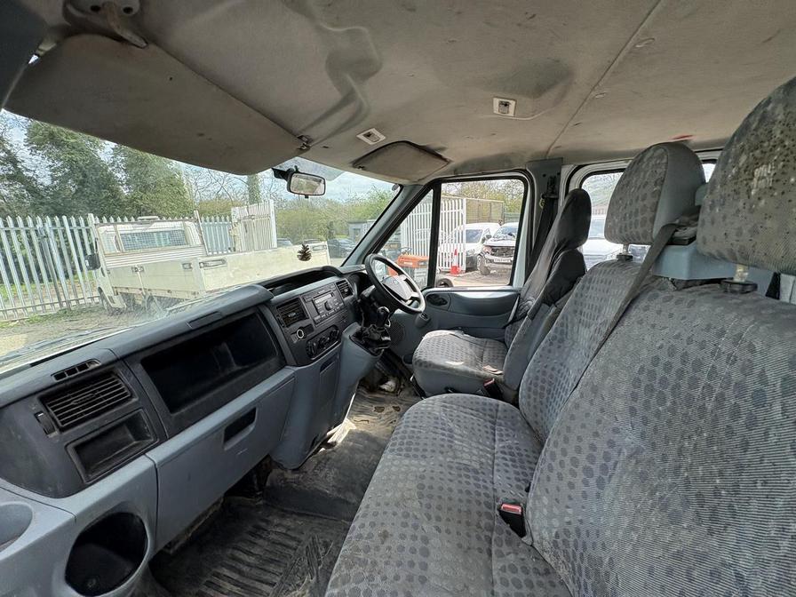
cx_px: 398
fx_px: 322
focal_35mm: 14
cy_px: 298
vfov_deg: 85.7
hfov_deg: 102.1
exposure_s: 1/479
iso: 64
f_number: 2.2
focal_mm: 2.22
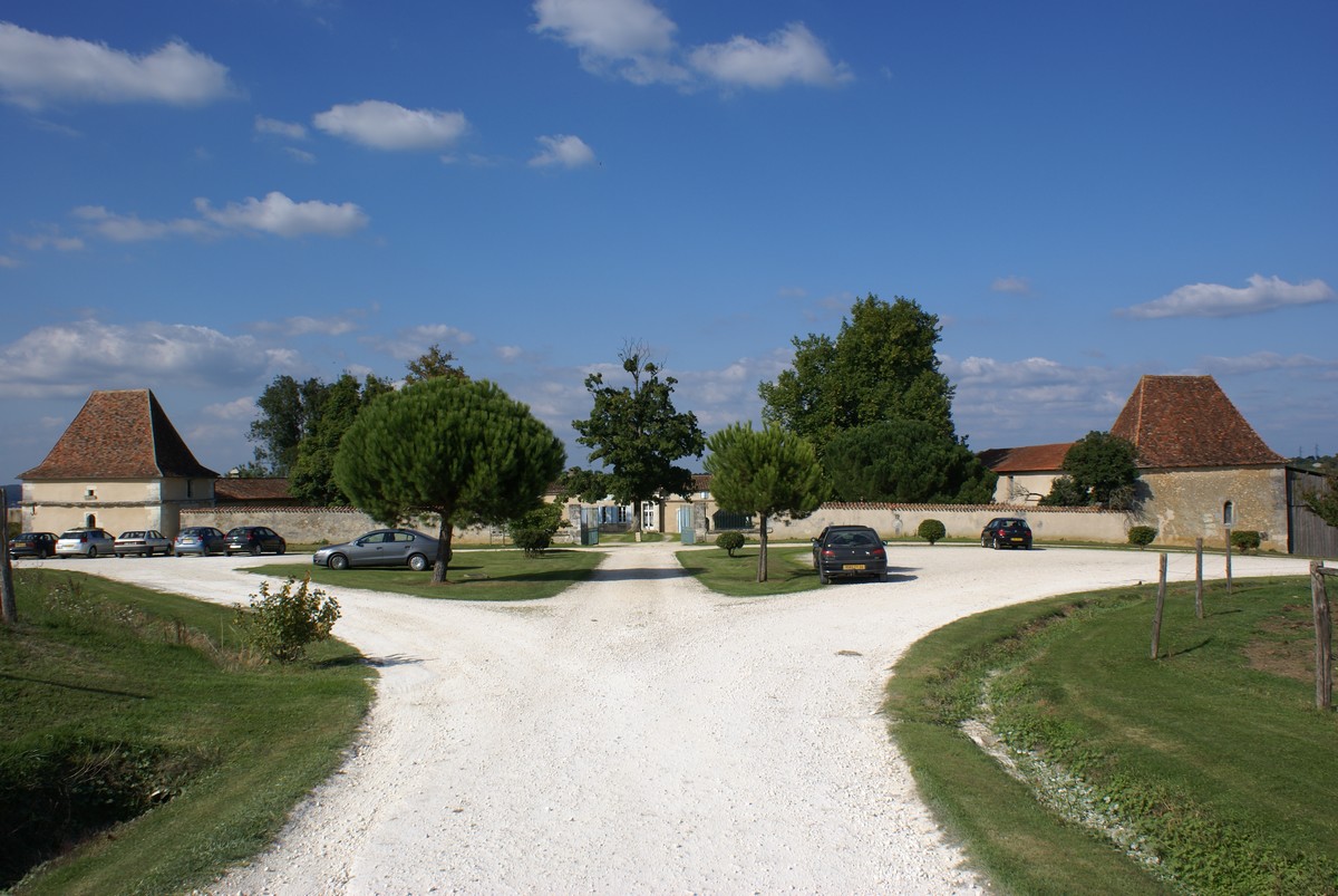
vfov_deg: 43.7
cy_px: 448
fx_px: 1116
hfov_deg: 61.9
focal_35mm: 30
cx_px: 669
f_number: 10
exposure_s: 1/250
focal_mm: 20
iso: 100
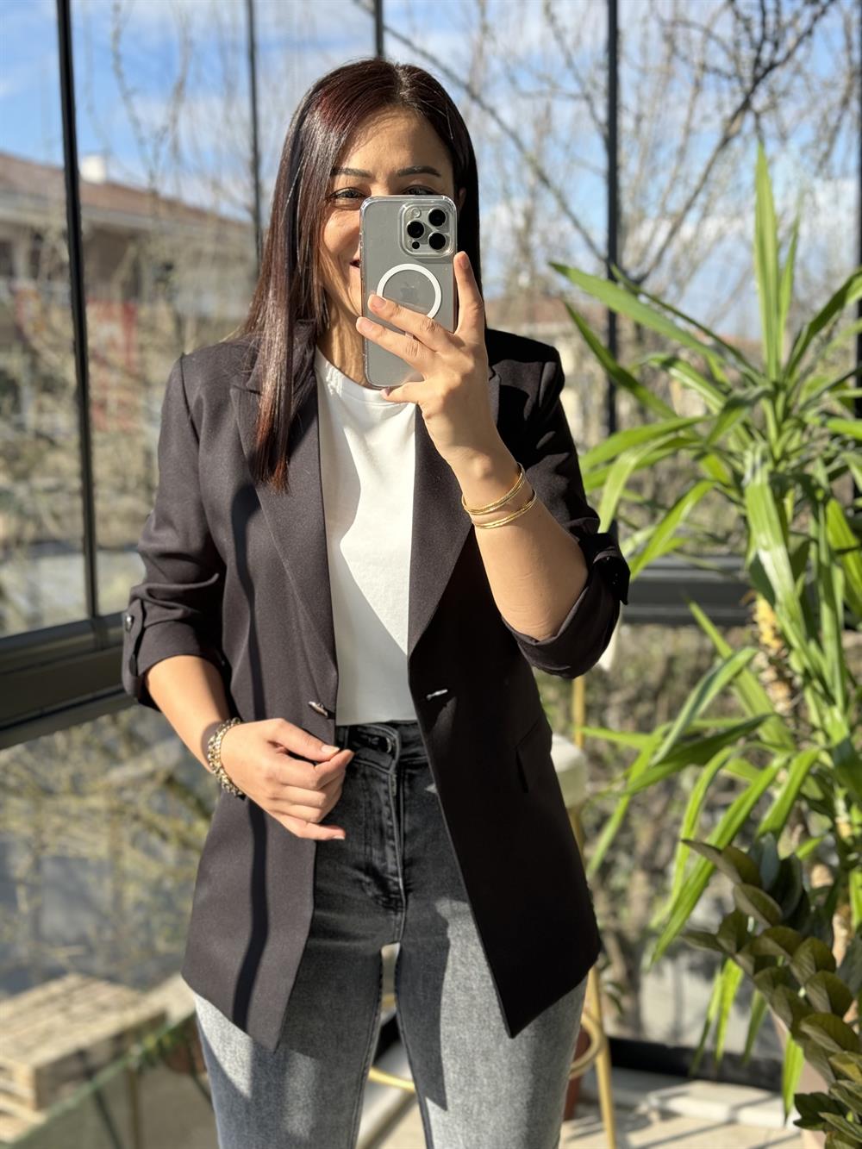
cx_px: 431
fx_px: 1593
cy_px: 574
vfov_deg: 39.7
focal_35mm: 48
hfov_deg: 30.3
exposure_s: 1/593
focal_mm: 6.86
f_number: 1.78
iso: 64
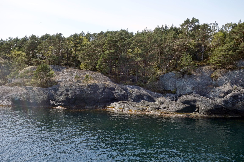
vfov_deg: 30.5
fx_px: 298
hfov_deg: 44.5
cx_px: 122
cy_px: 81
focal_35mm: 44
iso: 160
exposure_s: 1/250
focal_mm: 16.39
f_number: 5.6
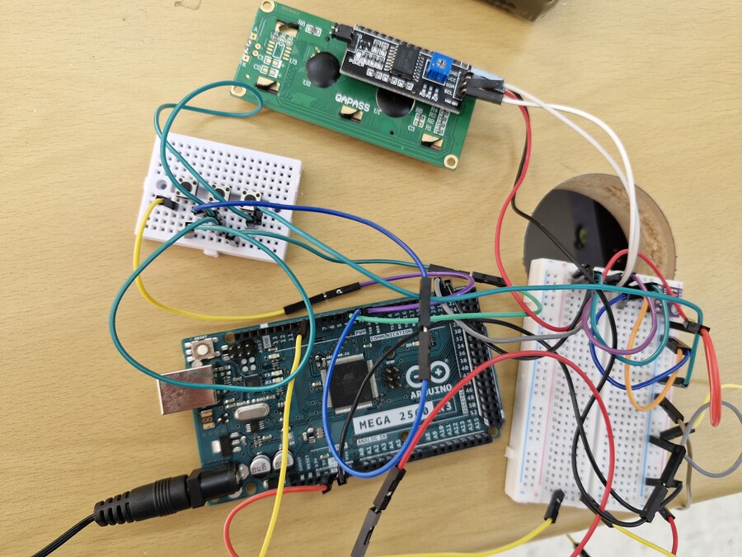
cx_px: 371
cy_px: 278
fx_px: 493
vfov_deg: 58.9
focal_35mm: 23
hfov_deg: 73.9
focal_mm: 5.54
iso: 50
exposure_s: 1/182
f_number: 1.8
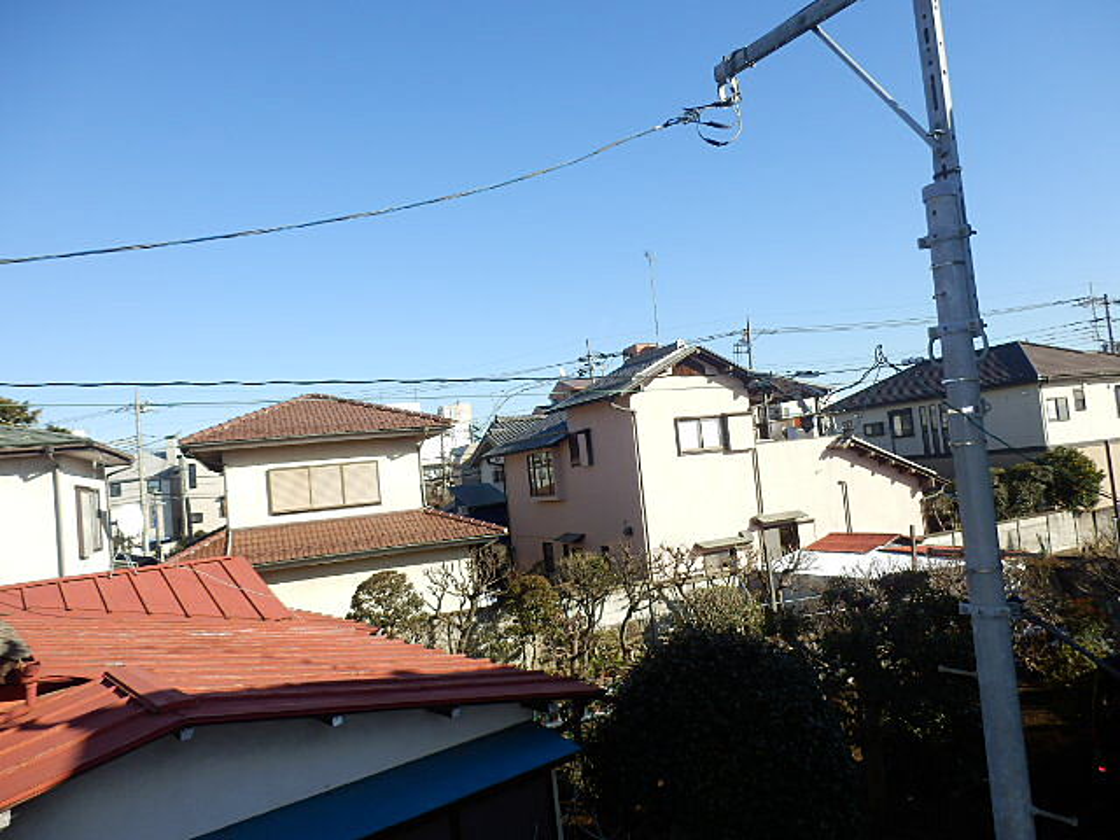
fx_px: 777
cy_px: 420
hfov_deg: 71.6
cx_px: 560
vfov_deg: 56.8
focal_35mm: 24
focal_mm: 4.2
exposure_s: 1/640
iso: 80
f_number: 3
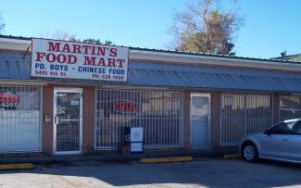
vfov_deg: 27.4
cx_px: 126
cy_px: 108
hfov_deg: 42.5
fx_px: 385
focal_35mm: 47
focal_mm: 6.5
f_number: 8
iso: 80
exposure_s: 1/100
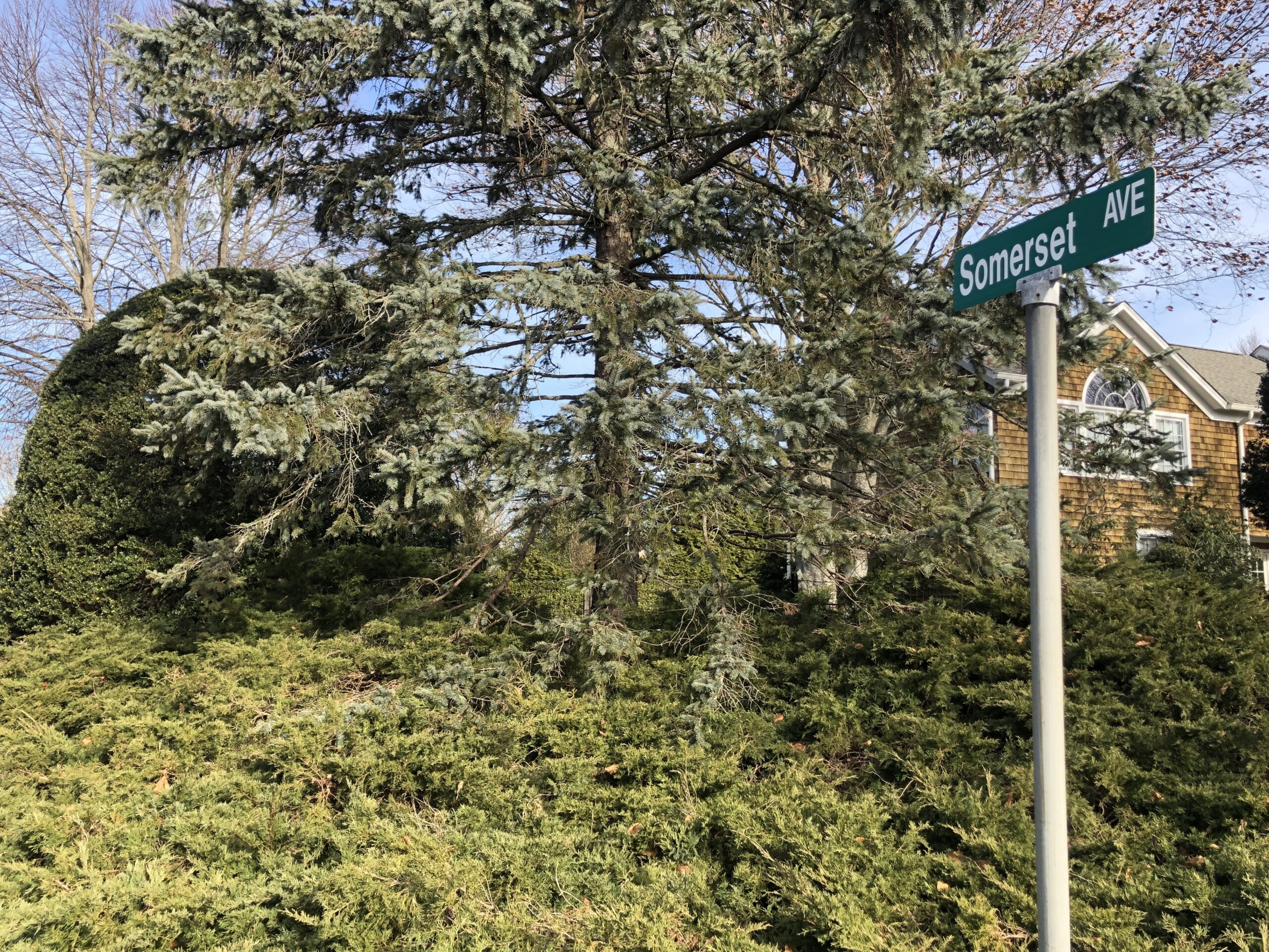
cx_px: 634
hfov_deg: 63.4
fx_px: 1026
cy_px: 476
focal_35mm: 28
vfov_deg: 49.7
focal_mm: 3.99
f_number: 1.8
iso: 20
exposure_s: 1/454
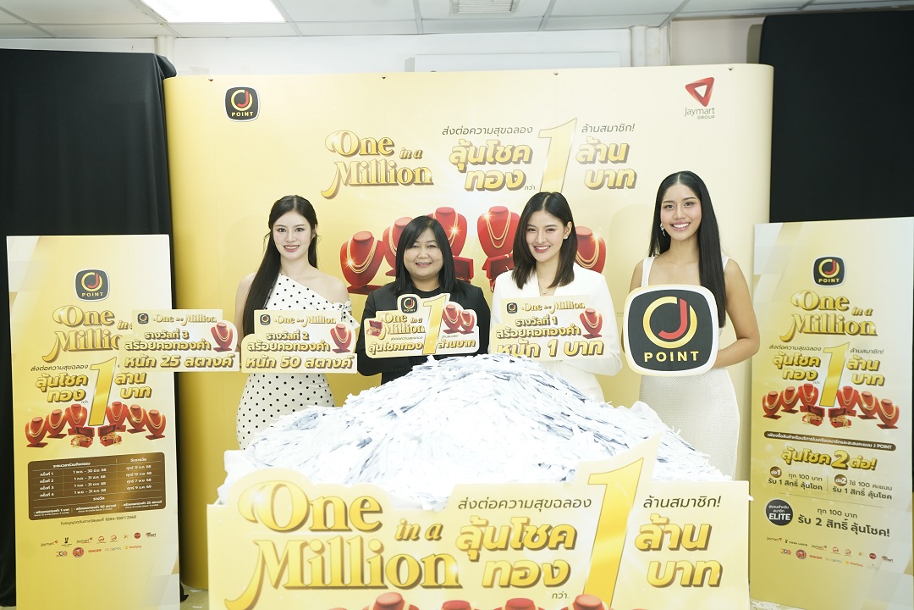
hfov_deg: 54.4
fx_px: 889
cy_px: 305
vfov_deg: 37.9
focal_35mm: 35
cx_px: 457
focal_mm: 35
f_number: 4
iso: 1600
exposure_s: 1/200
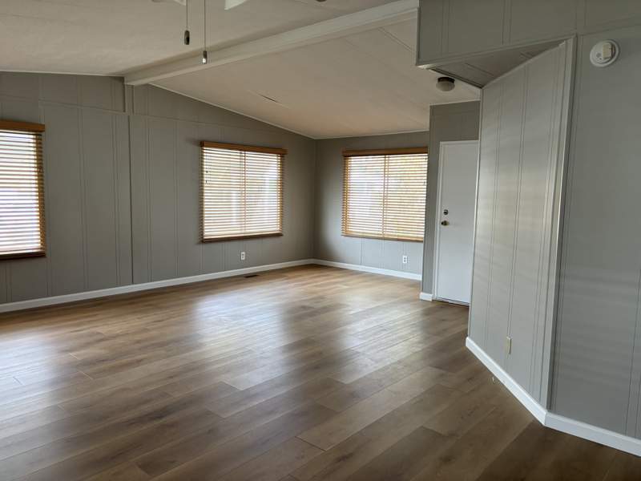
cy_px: 240
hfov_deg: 67.3
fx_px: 481
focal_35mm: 26
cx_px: 320
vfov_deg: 53.1
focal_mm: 5.96
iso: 125
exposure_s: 1/120
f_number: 1.6
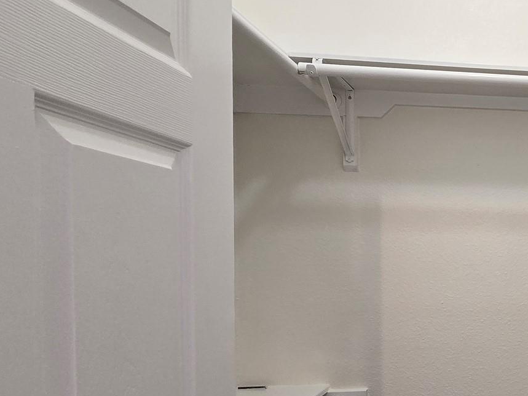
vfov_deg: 44.6
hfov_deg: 43.8
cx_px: 591
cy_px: 271
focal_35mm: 31
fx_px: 473
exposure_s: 1/60
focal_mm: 2.2
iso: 125
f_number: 2.2
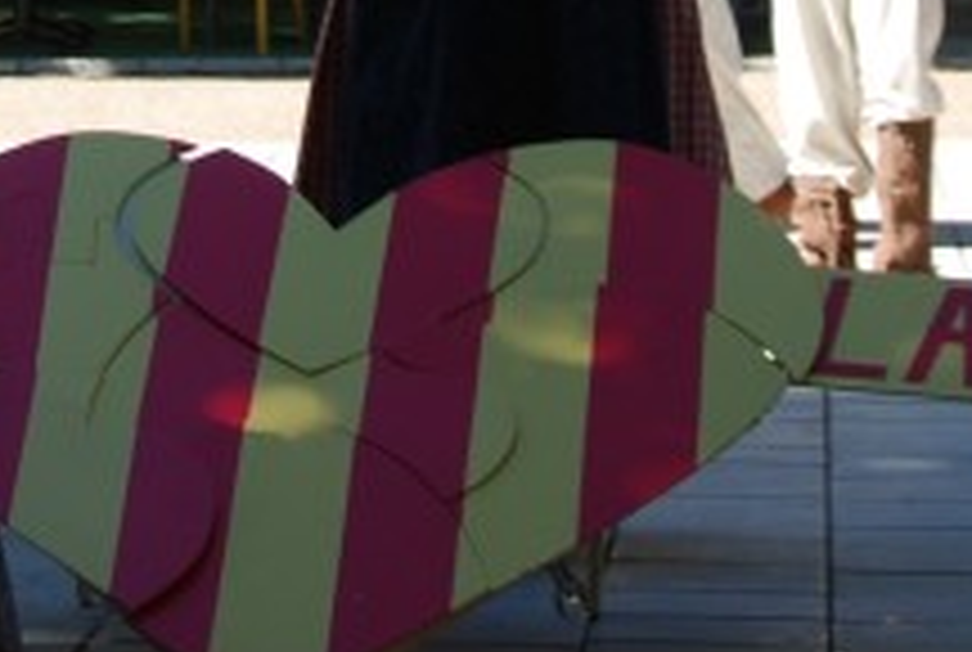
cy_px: -468
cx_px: 232
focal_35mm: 198
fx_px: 5357
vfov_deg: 6.8
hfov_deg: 10.3
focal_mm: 32
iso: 100
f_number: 6.3
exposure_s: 1/160
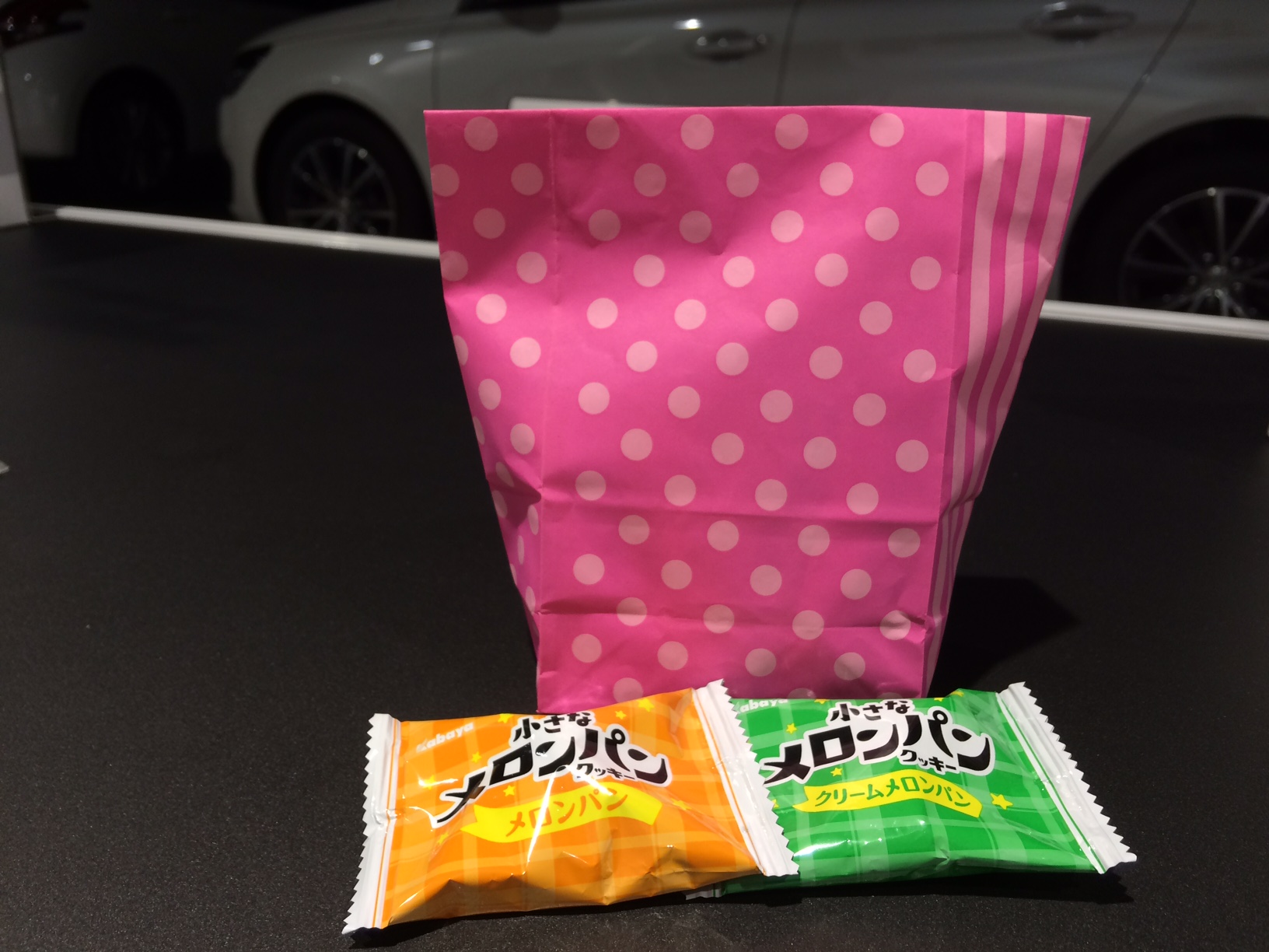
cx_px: 634
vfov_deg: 48.2
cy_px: 476
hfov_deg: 61.7
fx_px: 1063
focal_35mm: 29
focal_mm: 4.15
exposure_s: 1/30
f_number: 2.2
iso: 40
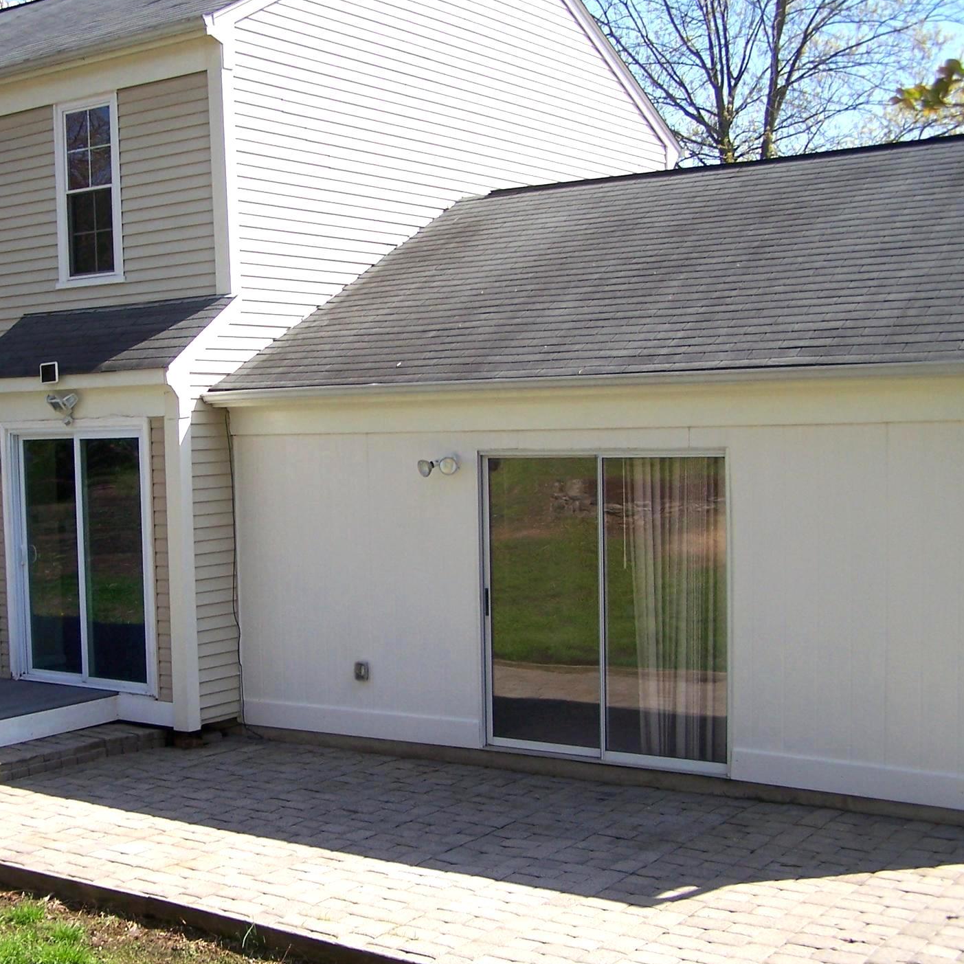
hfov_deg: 34.3
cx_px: 296
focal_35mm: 49
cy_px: 473
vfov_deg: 34.7
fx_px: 1544
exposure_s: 1/800
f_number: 2.8
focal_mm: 6.3
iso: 80
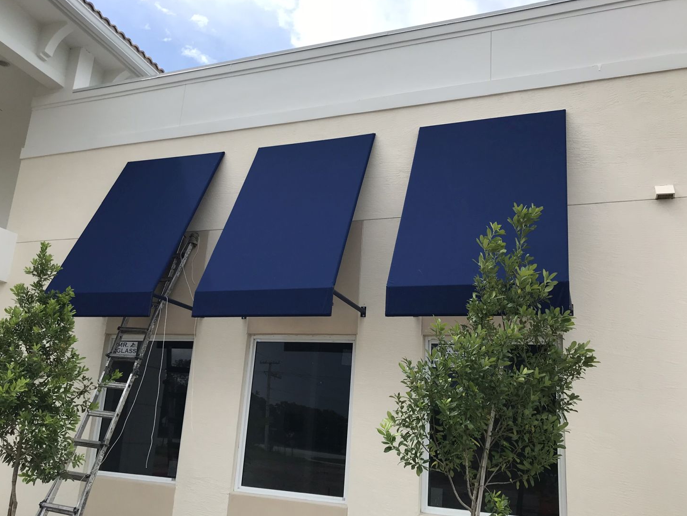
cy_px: 279
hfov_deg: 58.3
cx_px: 325
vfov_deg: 45.4
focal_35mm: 31
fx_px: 615
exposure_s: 1/1570
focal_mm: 3.99
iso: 20
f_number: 1.8
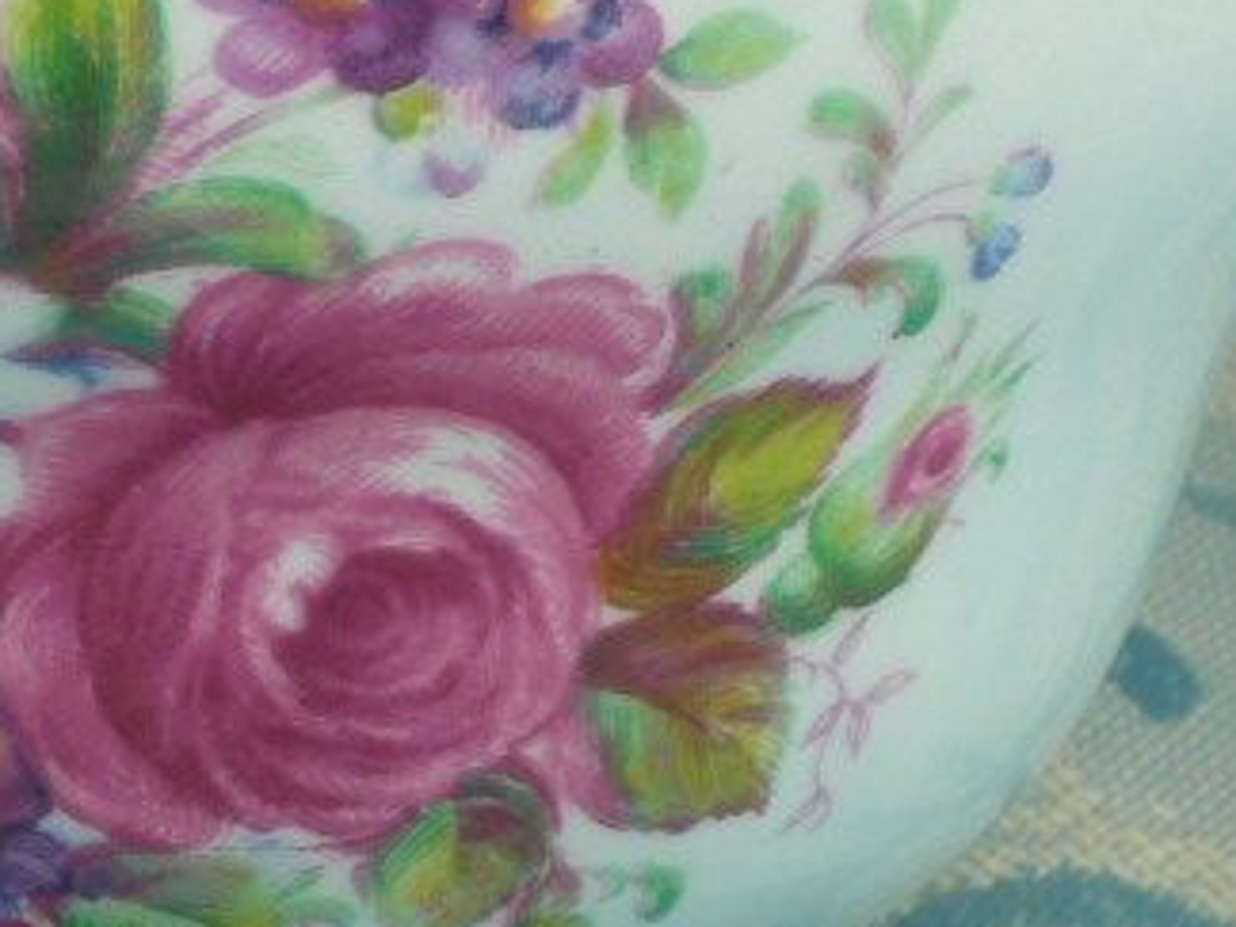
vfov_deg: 4.7
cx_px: 111
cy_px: 404
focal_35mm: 314
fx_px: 11212
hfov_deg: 6.3
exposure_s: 1/125
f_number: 5.6
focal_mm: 16.4
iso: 160
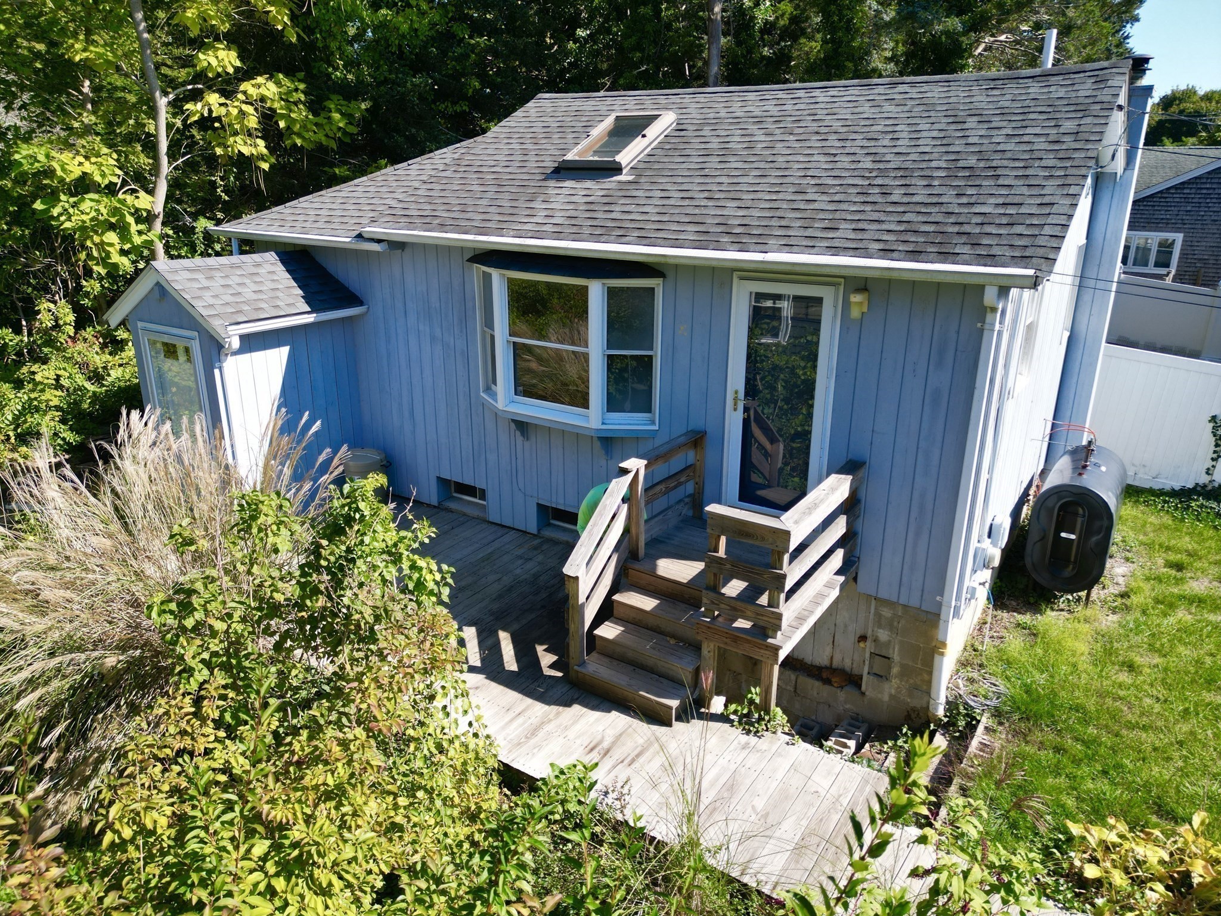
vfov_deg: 56.8
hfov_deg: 71.6
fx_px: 847
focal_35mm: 24
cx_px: 610
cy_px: 458
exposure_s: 1/1500
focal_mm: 6.72
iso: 130
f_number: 1.7
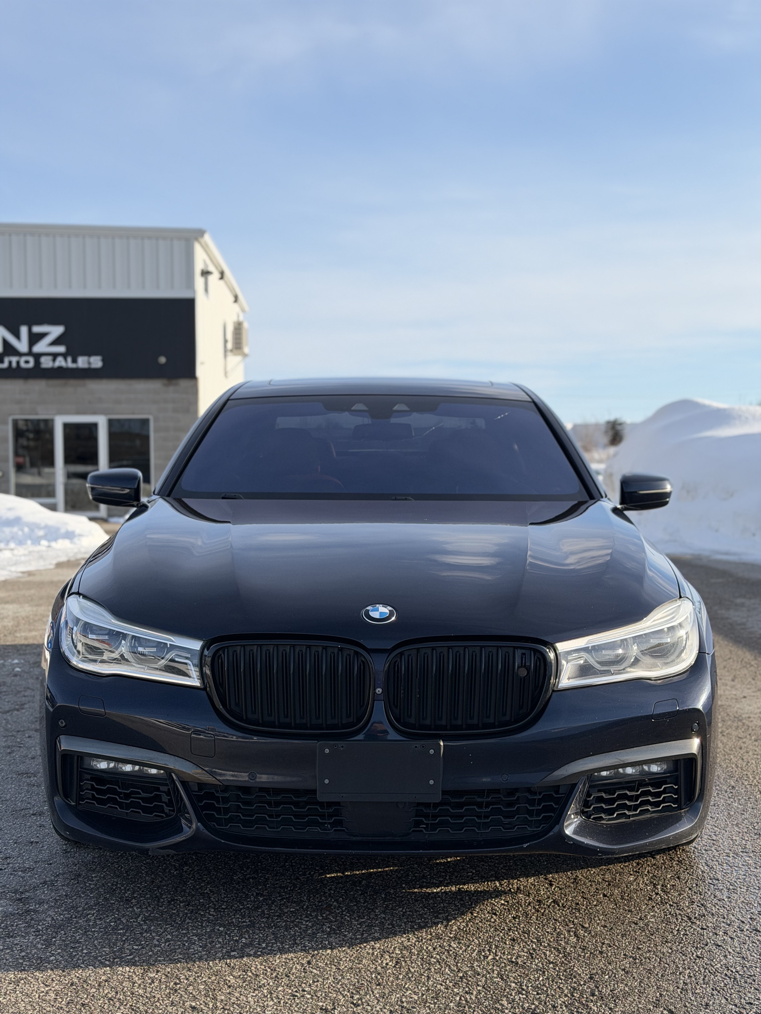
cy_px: 507
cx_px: 380
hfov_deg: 30.3
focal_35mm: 48
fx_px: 1407
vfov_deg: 39.7
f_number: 1.78
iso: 64
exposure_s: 1/5208
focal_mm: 6.76
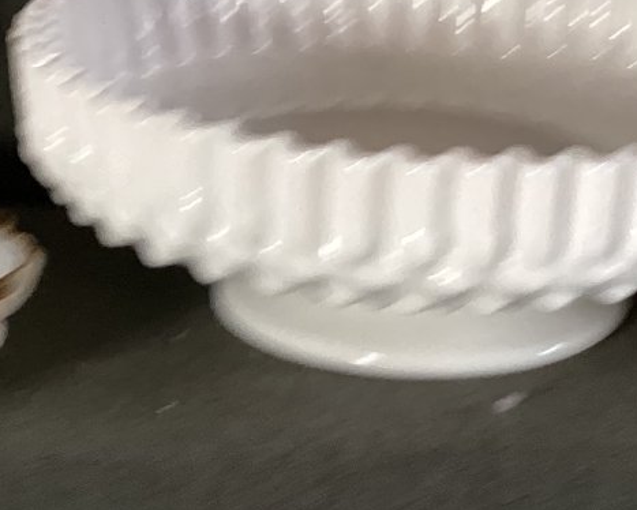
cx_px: 421
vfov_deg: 15.3
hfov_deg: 19.5
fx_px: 1848
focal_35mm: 98
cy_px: 580
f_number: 2.4
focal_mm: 3.3
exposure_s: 1/60
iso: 125
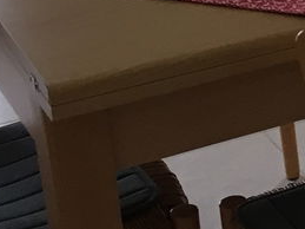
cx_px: 738
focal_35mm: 179
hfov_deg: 9.7
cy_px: -65
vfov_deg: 8.2
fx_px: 1576
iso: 50
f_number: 2.2
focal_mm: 4.15
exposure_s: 1/33
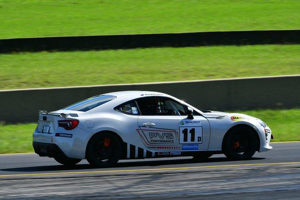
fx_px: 2501
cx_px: 150
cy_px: 100
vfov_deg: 4.6
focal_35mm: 300
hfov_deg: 6.9
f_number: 11
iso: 200
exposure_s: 1/250
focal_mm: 200
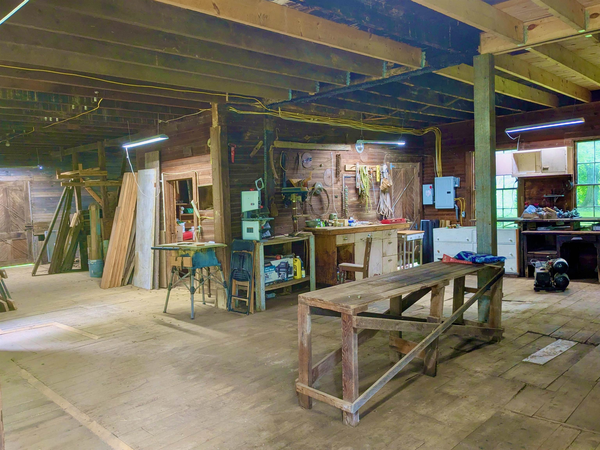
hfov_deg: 65.3
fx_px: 468
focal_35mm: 27
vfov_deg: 51.4
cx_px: 300
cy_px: 225
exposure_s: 1/60
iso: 191
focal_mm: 4.38
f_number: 1.73
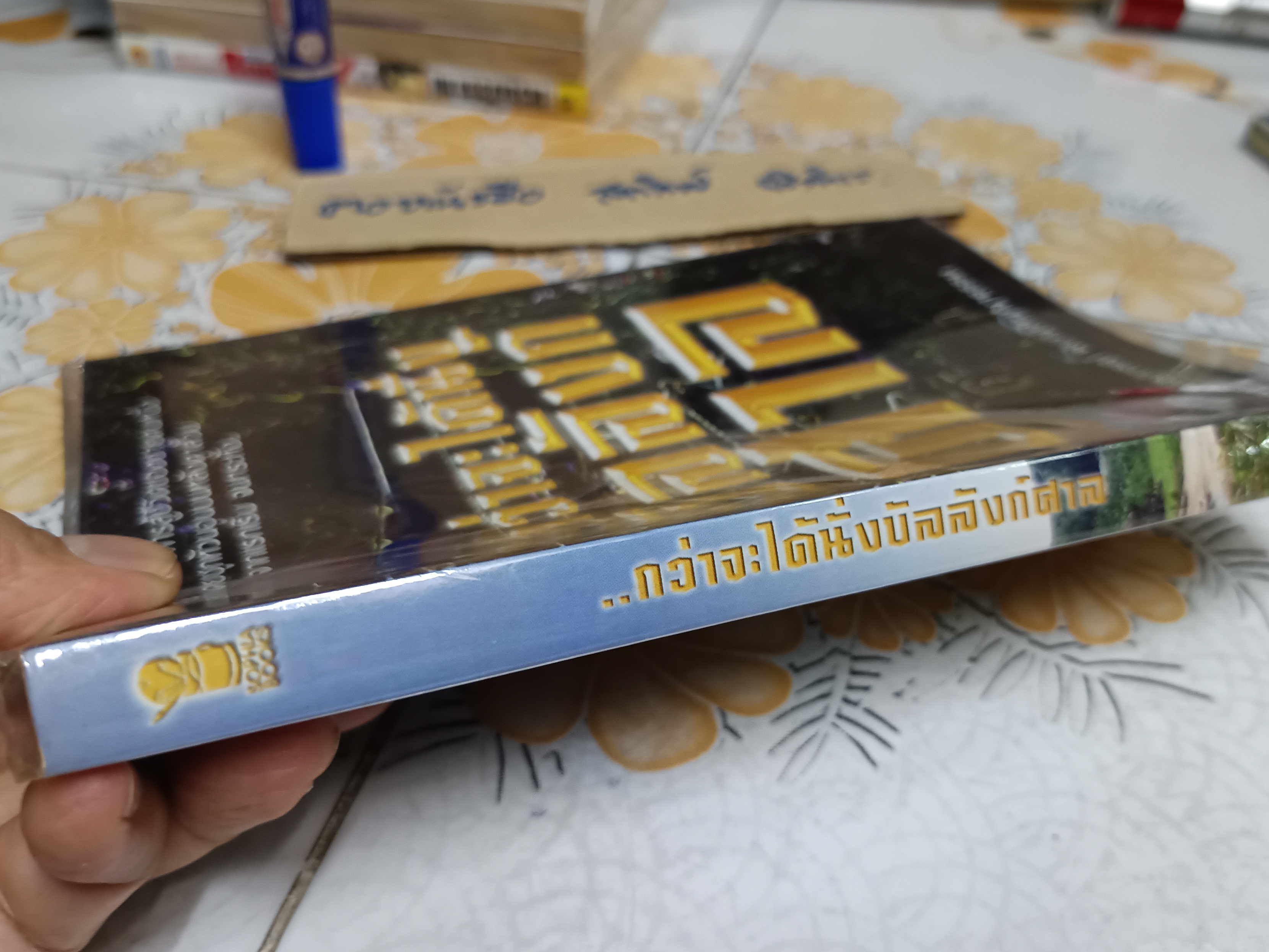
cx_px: 705
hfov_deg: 61.5
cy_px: 472
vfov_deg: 48.2
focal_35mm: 29
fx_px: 1063
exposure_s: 1/25
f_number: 1.7
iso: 964
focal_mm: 5.31
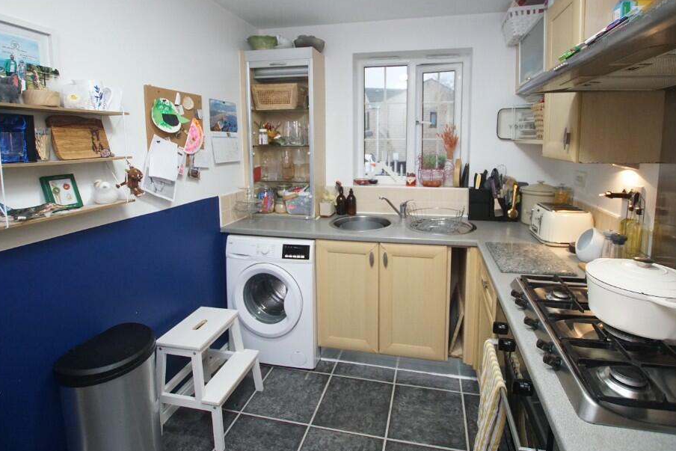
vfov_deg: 70.4
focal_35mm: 17
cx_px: 363
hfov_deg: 93.1
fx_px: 319
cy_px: 215
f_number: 3.5
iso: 1600
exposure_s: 1/160
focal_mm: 10
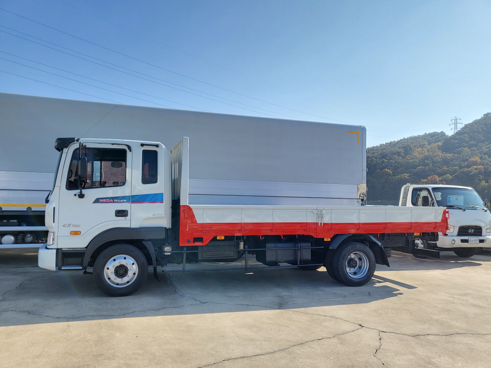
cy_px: 184
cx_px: 246
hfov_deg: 67.3
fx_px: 369
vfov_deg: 53.1
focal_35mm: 26
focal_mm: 4.25
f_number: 1.8
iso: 50
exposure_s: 1/942
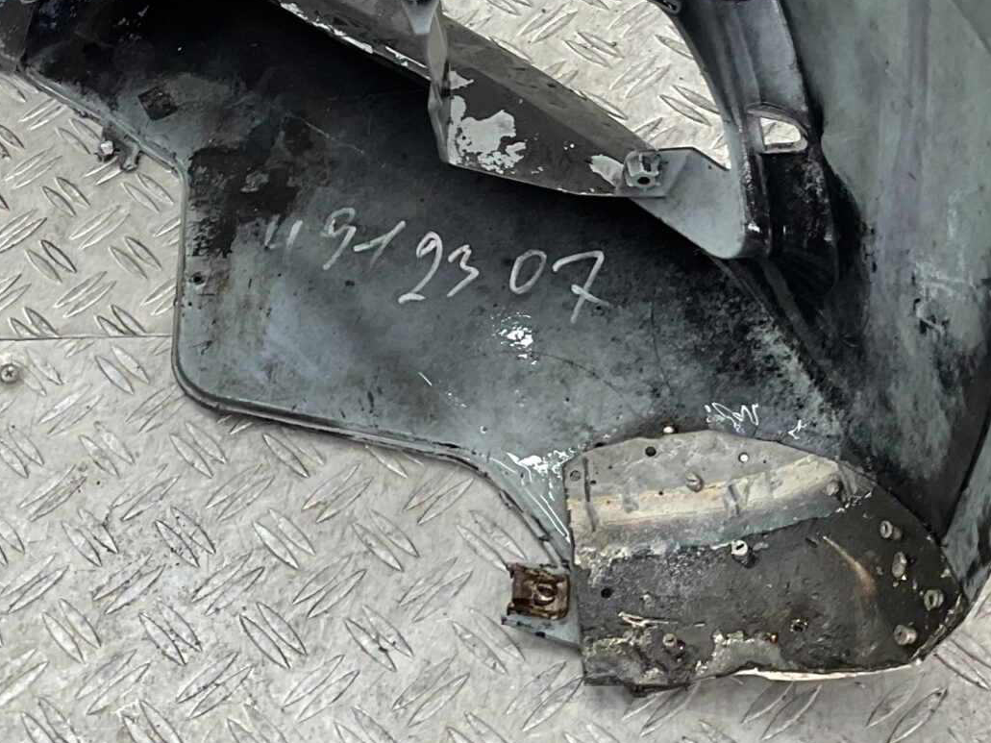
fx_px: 2061
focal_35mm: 72
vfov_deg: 19.3
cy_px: -136
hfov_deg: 26.0
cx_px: 70
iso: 25
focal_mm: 3
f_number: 1.8
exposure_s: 1/120
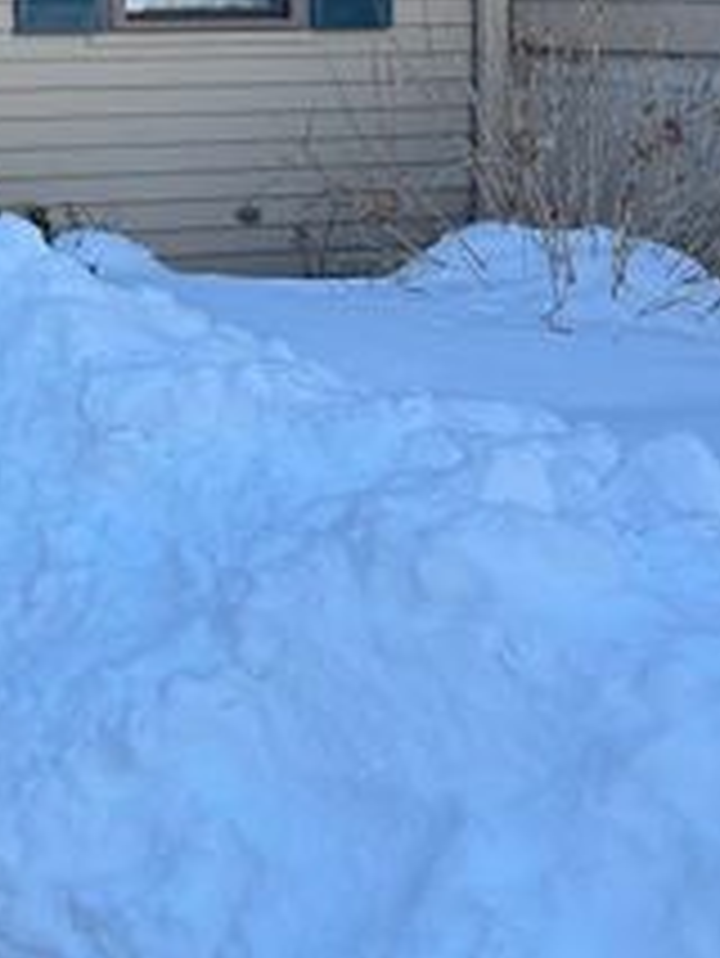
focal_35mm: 75
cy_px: 16
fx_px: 2078
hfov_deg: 17.7
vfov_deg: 24.8
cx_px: -351
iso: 80
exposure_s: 1/832
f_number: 1.78
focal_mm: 6.76
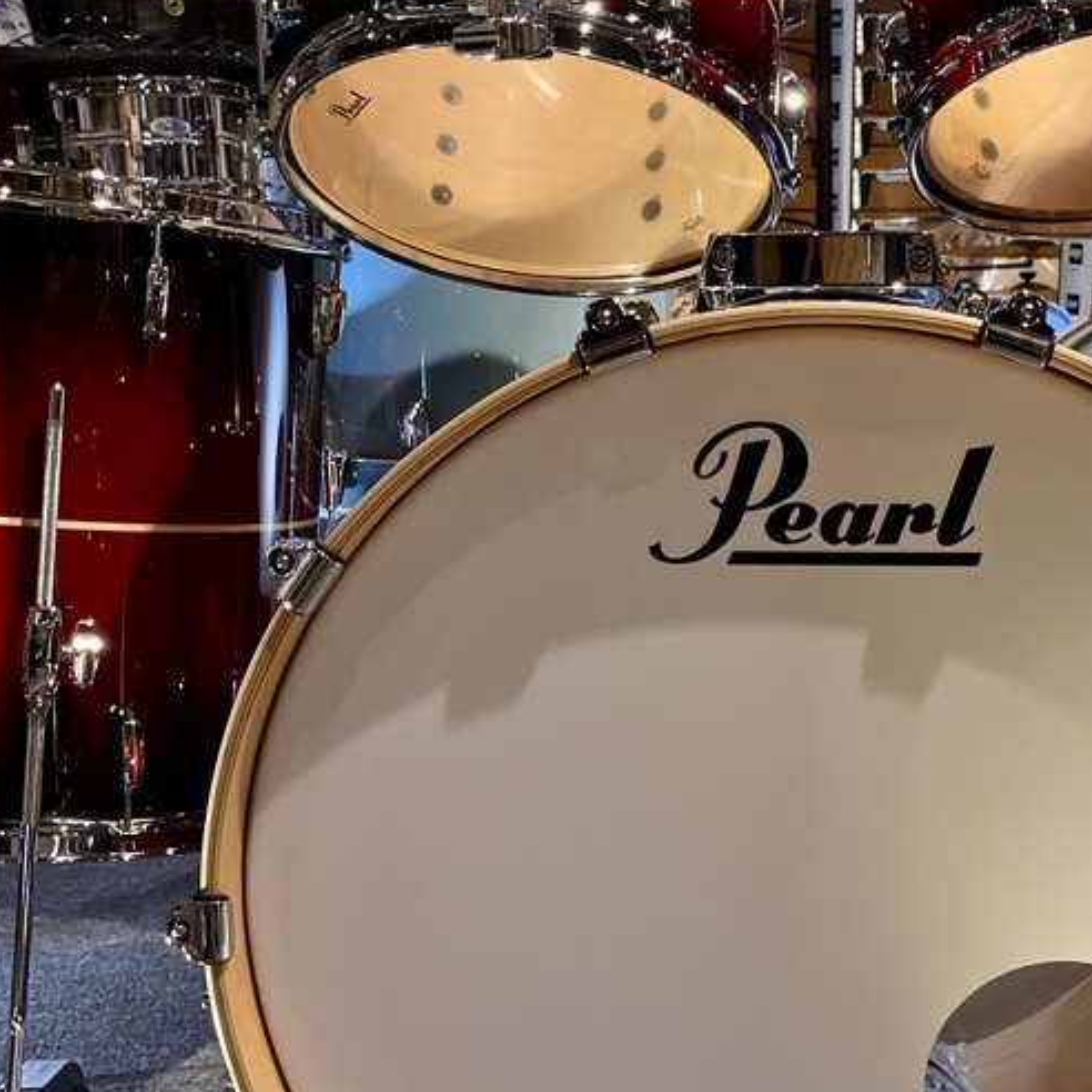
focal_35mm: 56
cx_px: 828
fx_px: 1999
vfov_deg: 30.5
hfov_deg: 30.0
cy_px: 668
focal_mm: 5.1
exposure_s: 1/120
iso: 125
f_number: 1.6
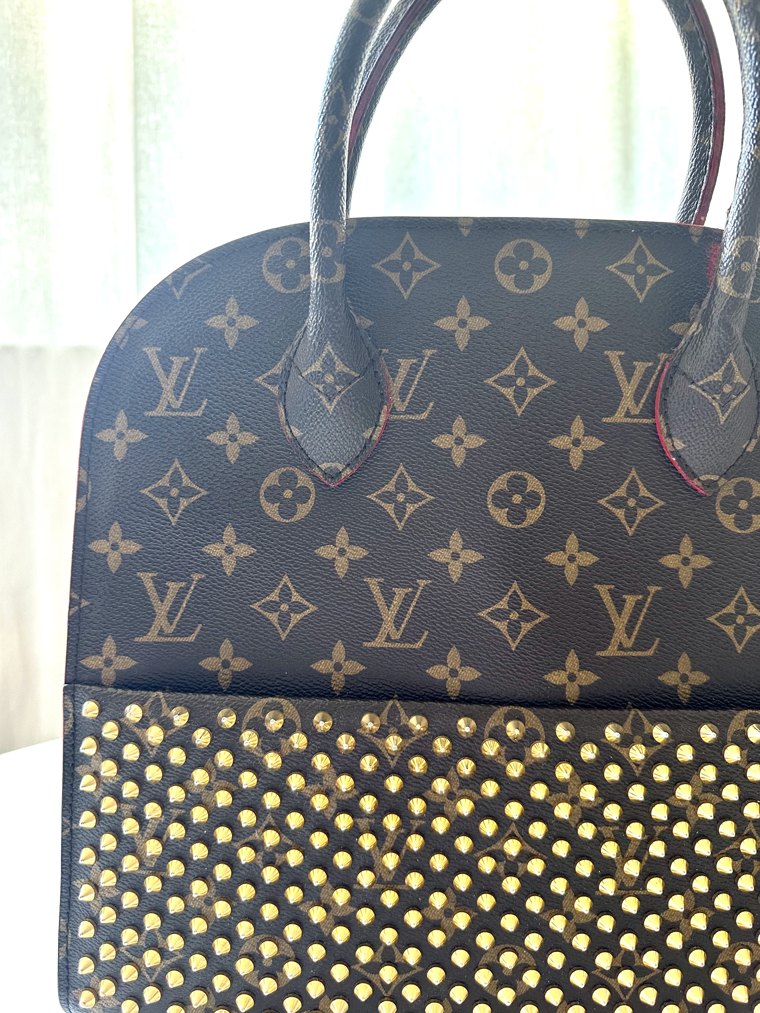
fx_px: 703
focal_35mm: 24
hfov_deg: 56.8
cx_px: 380
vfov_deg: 71.6
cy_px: 506
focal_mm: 6.86
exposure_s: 1/60
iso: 250
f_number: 1.78
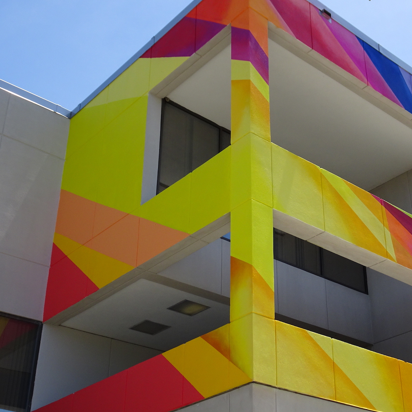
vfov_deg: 32.8
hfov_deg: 32.4
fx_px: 700
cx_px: 286
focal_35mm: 52
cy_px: 215
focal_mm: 5.79
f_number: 4
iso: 80
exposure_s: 1/640
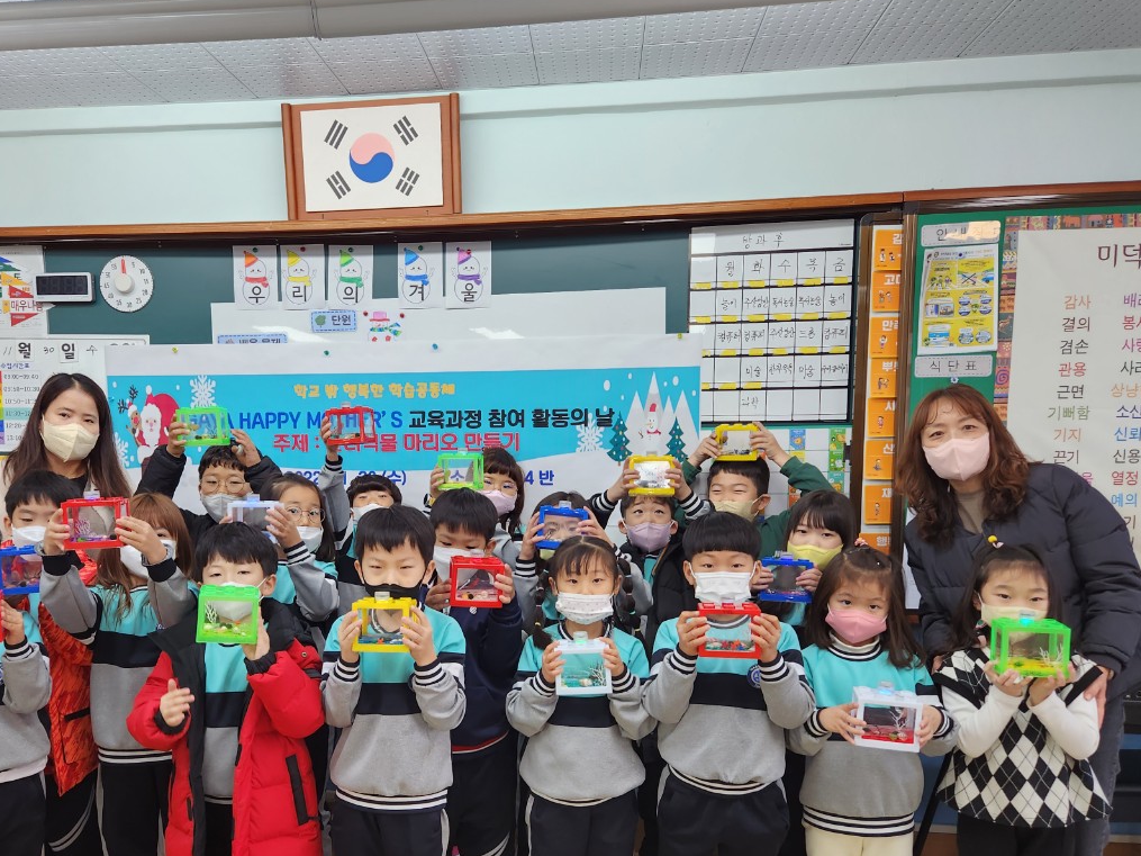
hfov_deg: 61.4
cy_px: 524
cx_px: 495
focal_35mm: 29
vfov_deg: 47.9
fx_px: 956
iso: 125
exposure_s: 1/182
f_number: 1.8
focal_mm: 5.4
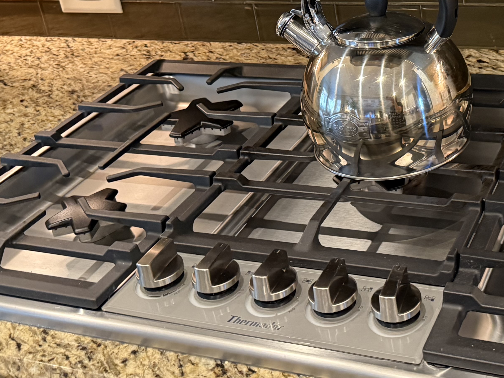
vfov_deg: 24.9
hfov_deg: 32.6
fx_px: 830
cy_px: 34
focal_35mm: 57
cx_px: 420
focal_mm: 6.76
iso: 640
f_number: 1.78
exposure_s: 1/60
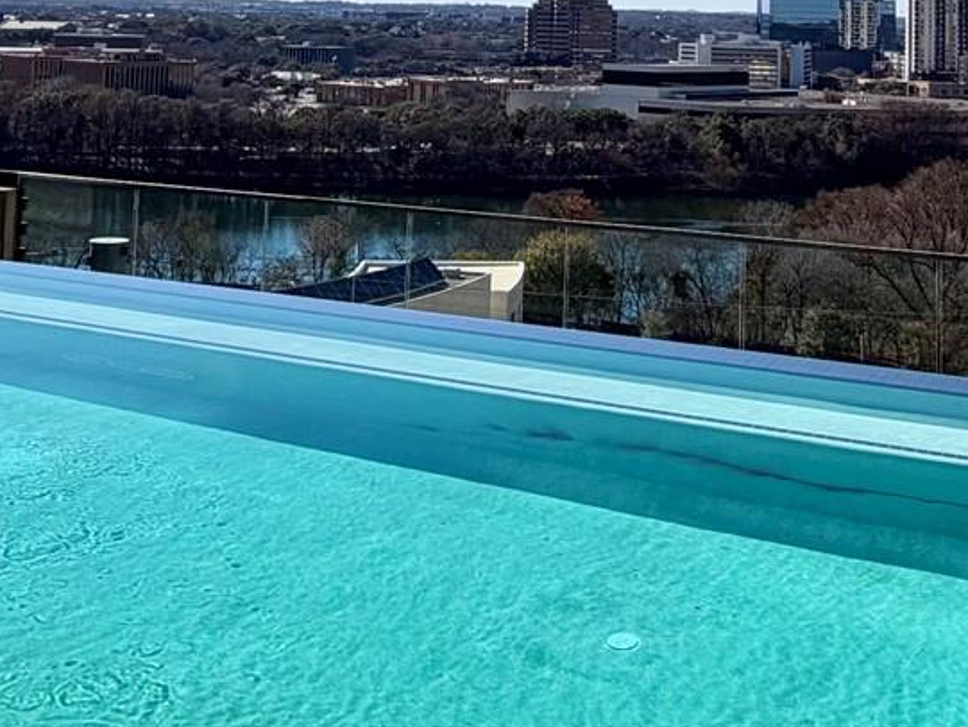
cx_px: 598
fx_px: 1482
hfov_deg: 36.0
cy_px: -91
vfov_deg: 25.4
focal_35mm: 53
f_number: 2.2
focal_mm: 2.22
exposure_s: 1/1167
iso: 32
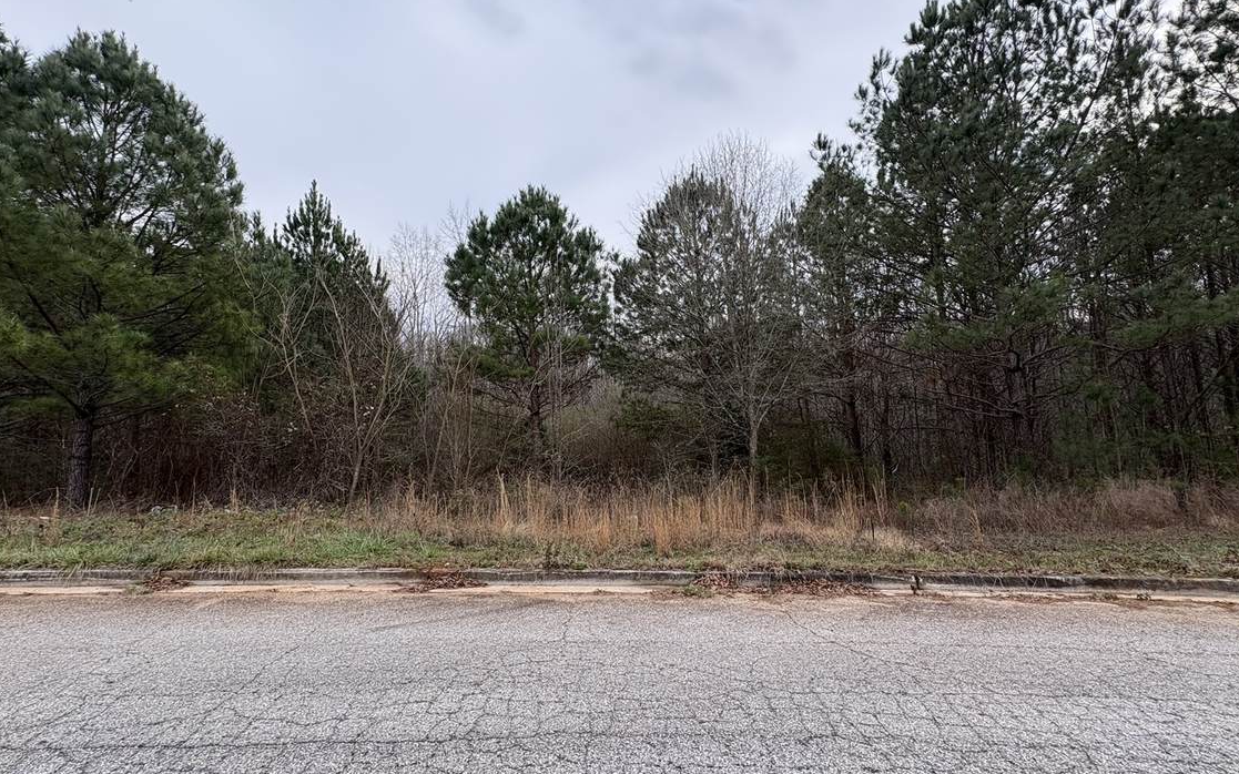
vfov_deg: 67.9
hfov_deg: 94.3
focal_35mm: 17
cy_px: 367
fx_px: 574
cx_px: 597
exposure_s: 1/515
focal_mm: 2.22
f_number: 2.2
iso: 64
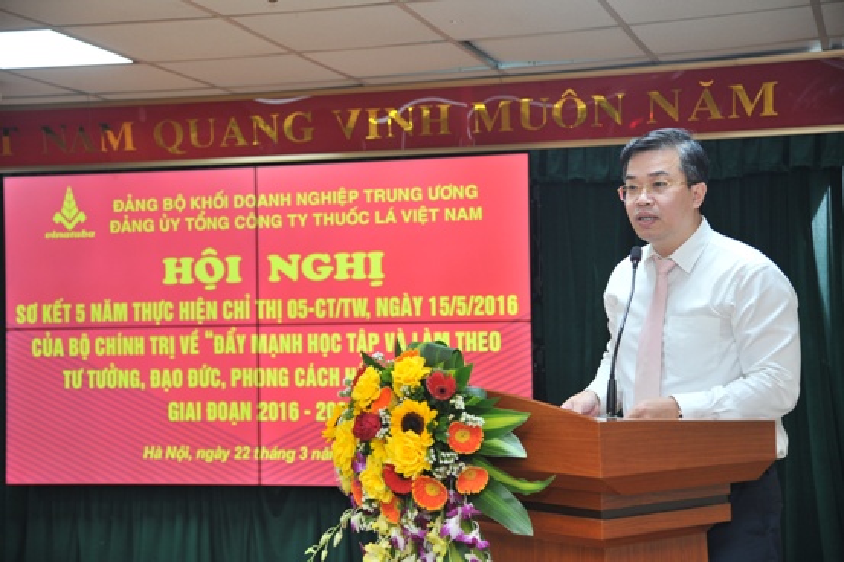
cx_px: 422
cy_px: 281
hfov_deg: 32.4
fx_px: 1453
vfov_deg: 21.9
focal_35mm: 62
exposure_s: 1/100
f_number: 4.5
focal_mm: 62
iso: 800
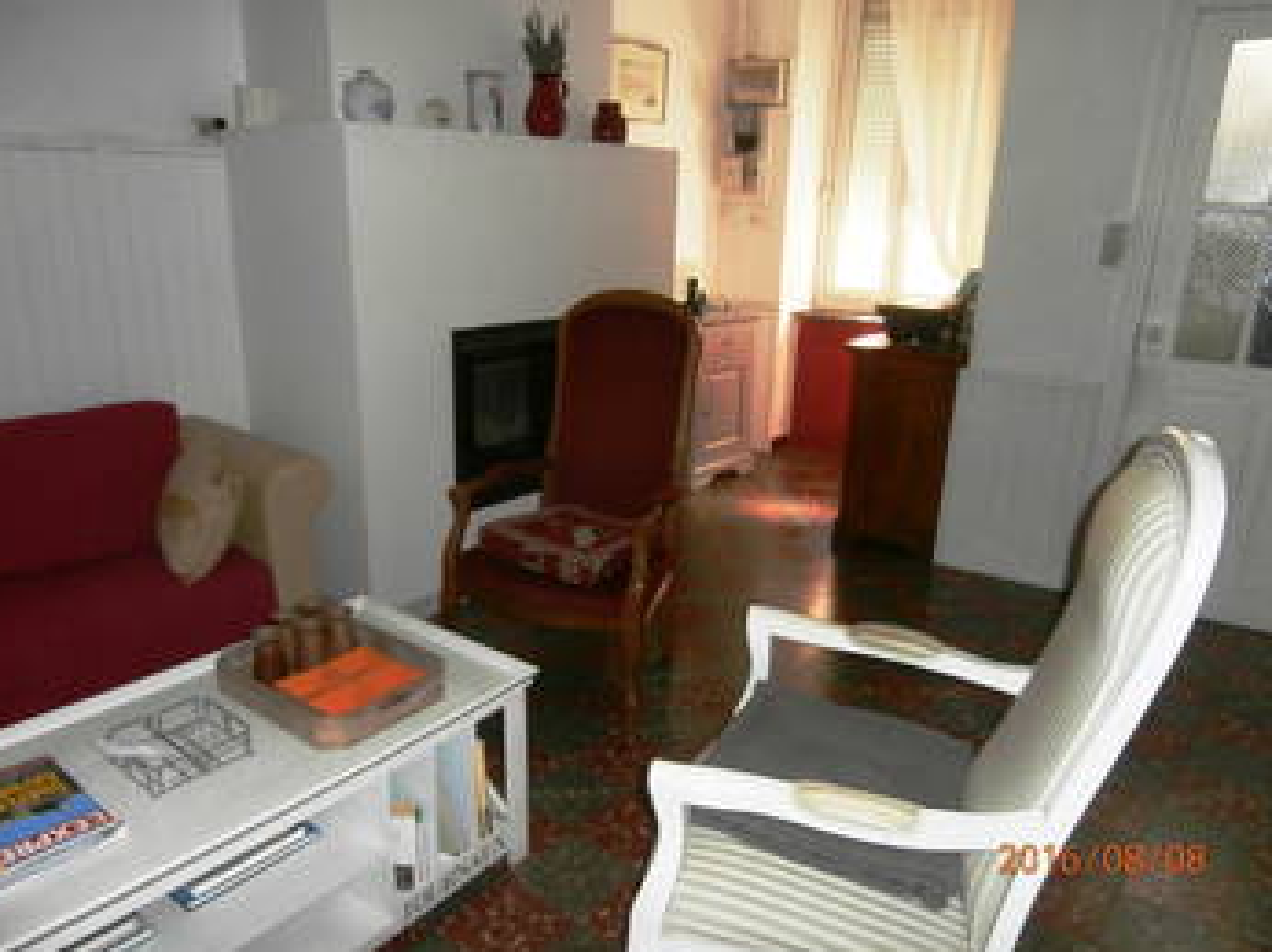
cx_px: 618
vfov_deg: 54.8
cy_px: 467
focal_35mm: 25
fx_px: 918
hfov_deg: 69.4
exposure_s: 1/30
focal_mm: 4.2
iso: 200
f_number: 3
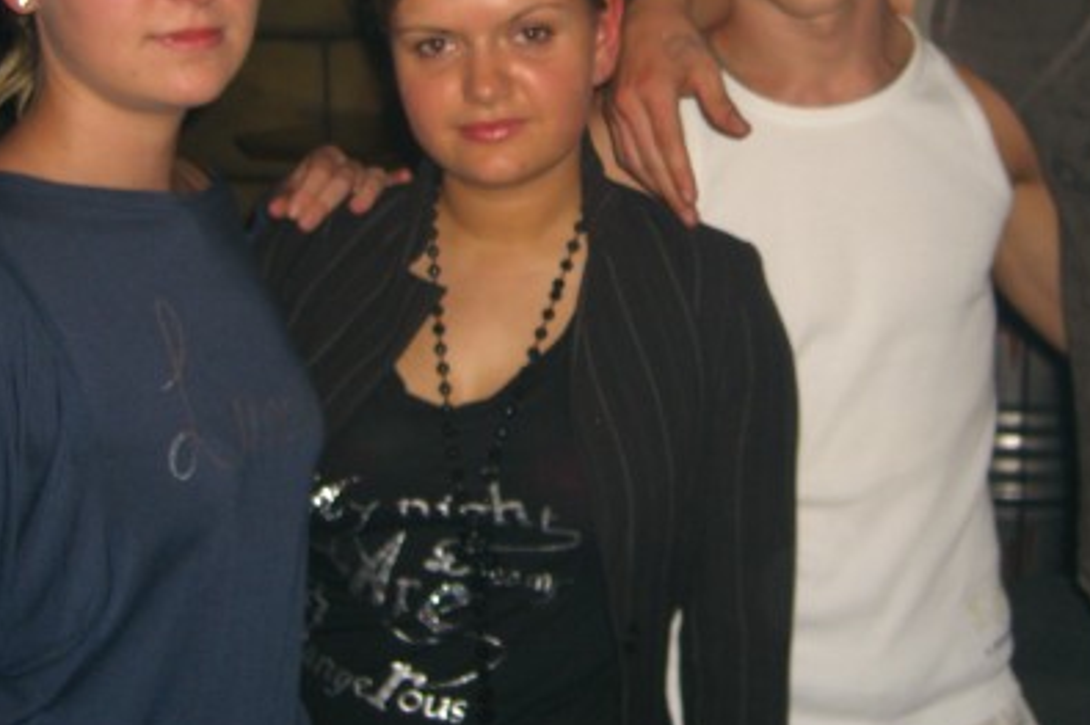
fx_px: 1816
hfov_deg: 33.4
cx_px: 629
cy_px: 149
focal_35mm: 60
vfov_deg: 22.3
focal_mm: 7.9
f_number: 2.8
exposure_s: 1/60
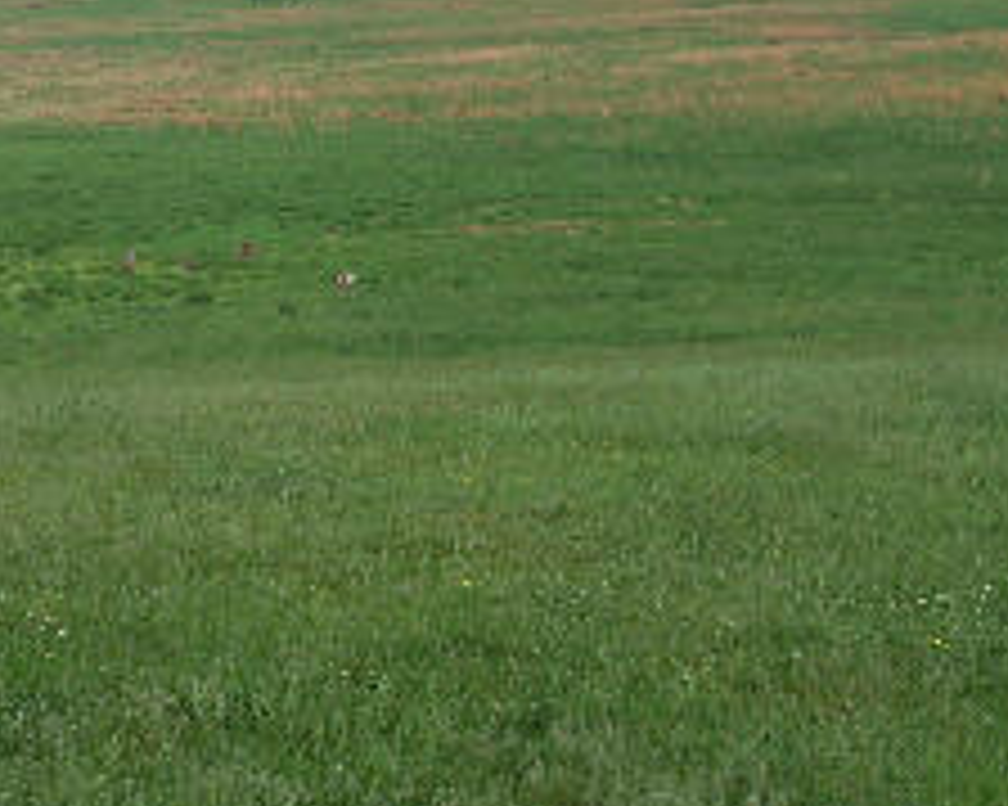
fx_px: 1938
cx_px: 110
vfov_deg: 23.4
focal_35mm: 65
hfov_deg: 28.1
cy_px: 261
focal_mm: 7.21
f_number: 2.8
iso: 100
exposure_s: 1/60
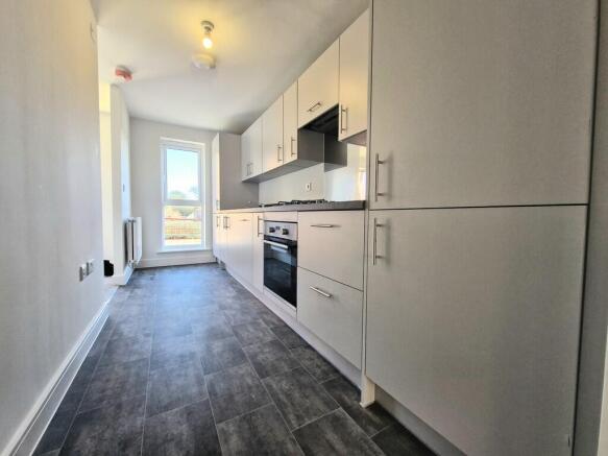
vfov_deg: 89.9
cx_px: 304
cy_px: 228
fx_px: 228
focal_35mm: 13
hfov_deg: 106.2
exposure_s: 1/50
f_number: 2.2
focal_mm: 1.74
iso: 100
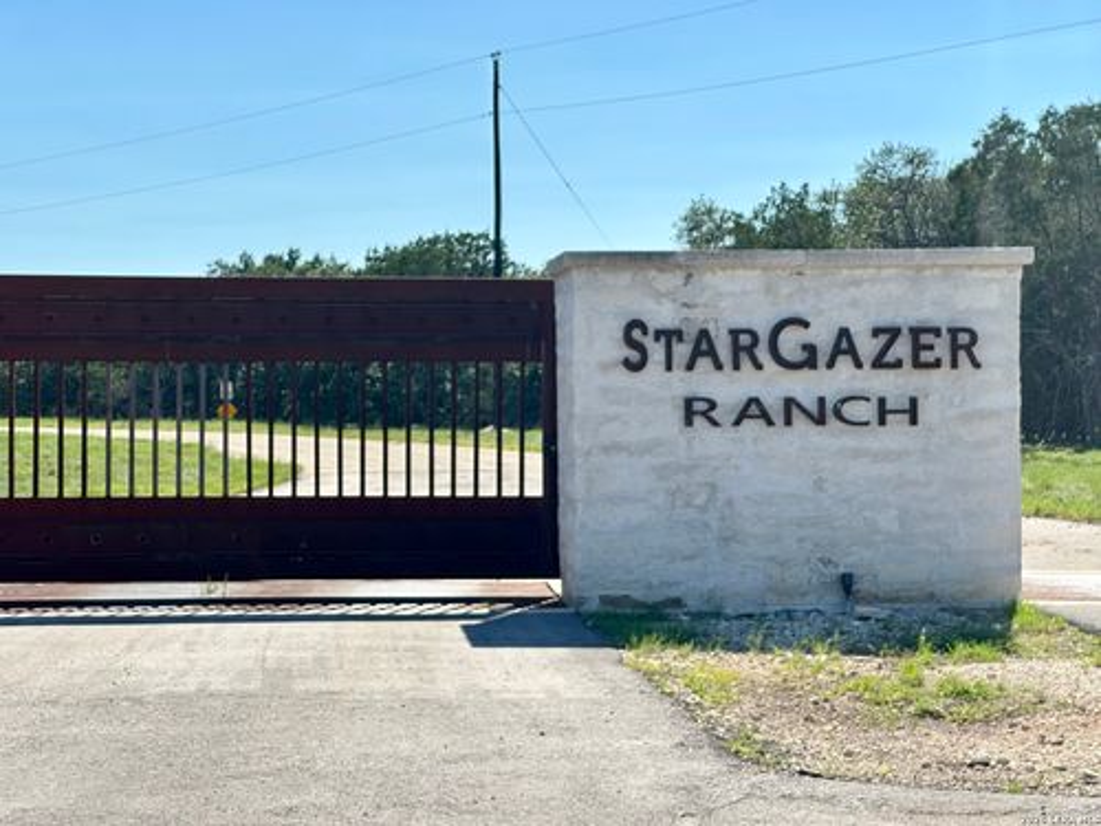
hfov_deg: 25.3
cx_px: 550
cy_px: 413
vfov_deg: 19.1
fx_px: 2449
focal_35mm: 77
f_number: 2.8
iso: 32
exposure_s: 1/426
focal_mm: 9
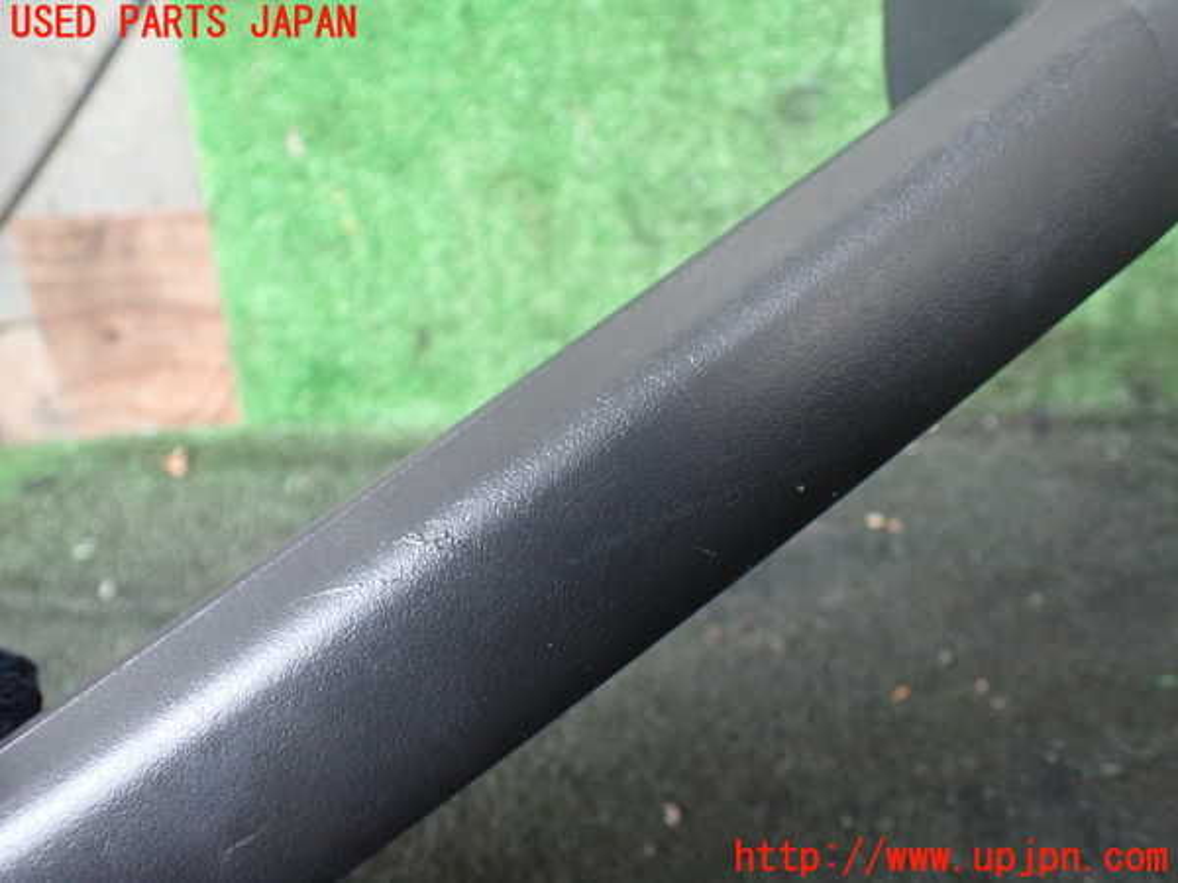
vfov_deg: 46.8
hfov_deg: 60.0
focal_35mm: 30
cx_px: 589
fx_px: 1021
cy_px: 442
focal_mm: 5.4
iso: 800
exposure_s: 1/80
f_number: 2.3
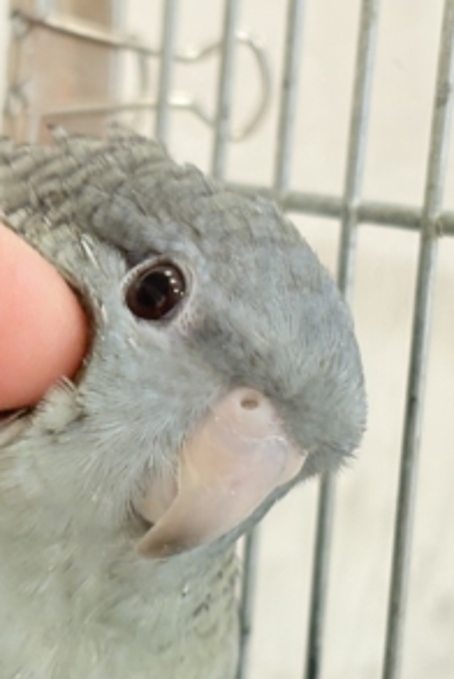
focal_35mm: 118
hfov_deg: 11.6
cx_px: 211
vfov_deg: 17.3
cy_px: 426
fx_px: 2227
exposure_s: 1/50
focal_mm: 5.96
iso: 100
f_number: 1.6
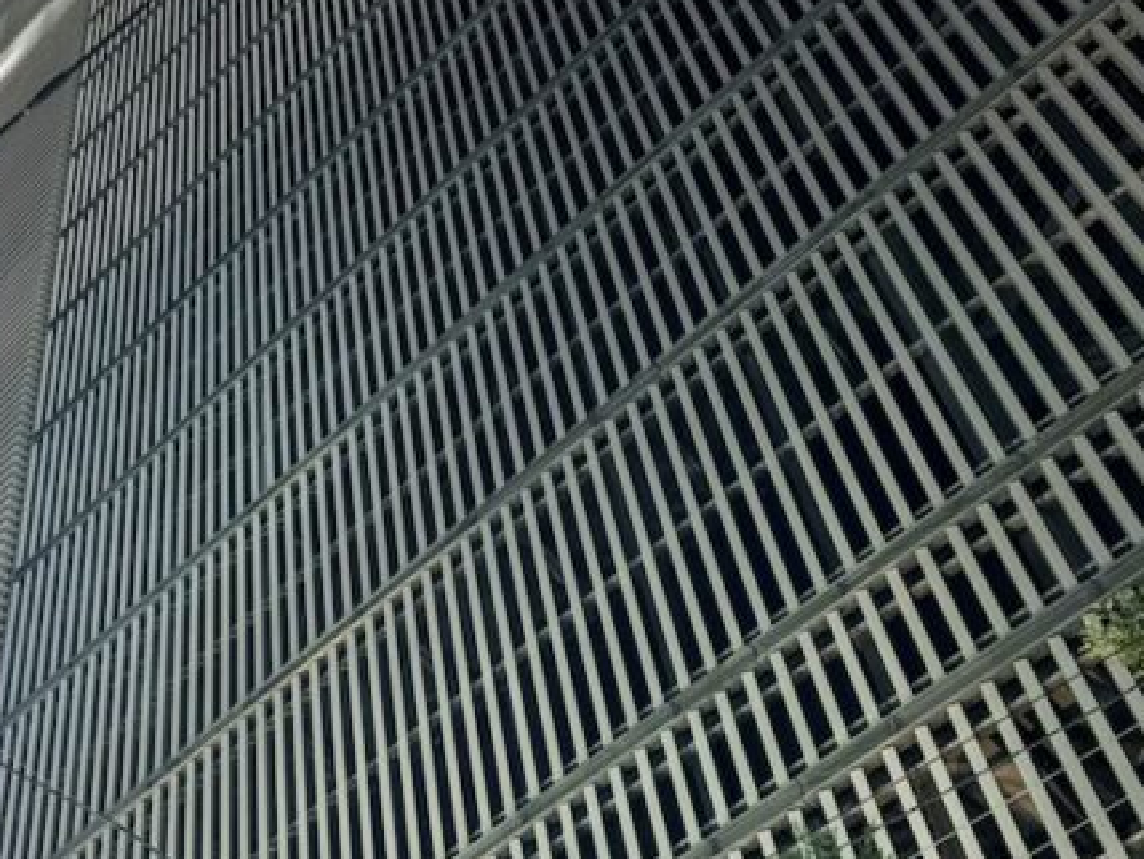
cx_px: 352
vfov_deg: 23.3
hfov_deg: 30.9
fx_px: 2050
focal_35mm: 62
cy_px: 702
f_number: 1.6
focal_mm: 5.96
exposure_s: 1/9
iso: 1600
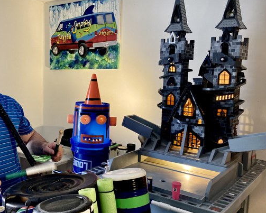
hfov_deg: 47.3
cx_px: 95
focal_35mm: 38
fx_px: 299
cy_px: 119
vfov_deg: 39.1
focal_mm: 3.99
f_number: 1.8
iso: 125
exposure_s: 1/60
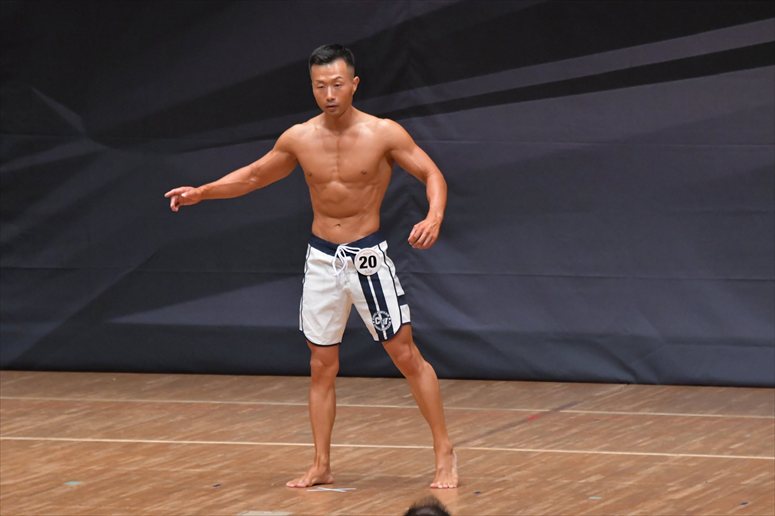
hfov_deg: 6.9
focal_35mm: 300
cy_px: 258
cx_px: 388
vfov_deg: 4.6
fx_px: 6455
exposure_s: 1/400
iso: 6400
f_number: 5.6
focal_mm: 200
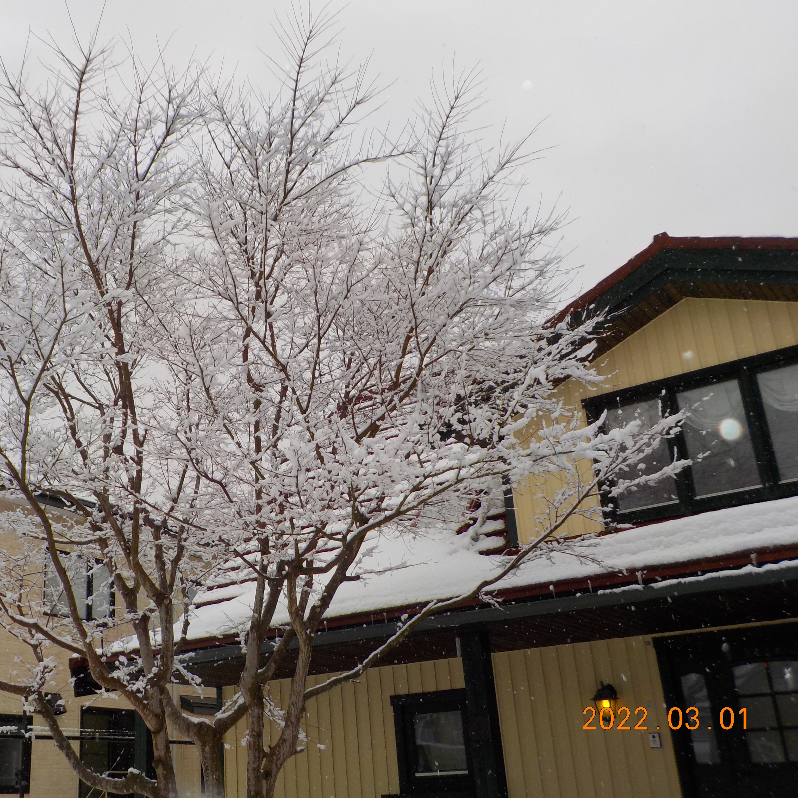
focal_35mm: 36
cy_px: 396
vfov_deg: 46.0
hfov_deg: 45.3
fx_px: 939
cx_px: 257
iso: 125
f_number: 3.3
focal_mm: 4.1
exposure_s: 1/250
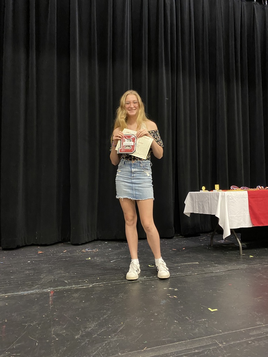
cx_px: 134
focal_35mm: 26
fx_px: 268
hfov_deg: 53.1
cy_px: 178
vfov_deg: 67.3
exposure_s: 1/30
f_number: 1.8
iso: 500
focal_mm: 4.25
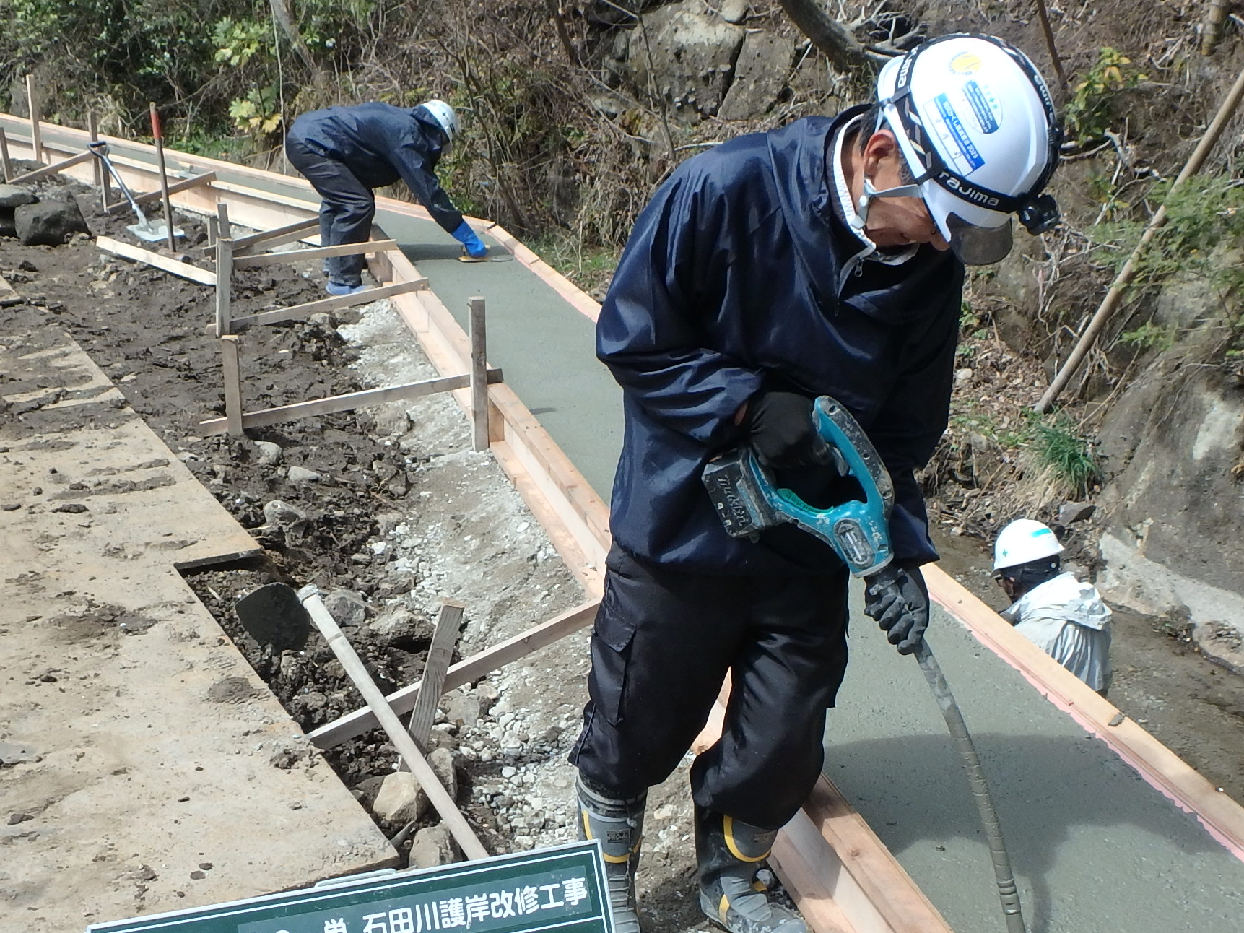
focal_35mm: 39
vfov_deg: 36.3
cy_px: 654
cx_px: 615
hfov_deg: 47.9
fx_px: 1401
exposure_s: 1/800
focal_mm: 3.7
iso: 125
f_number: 3.5
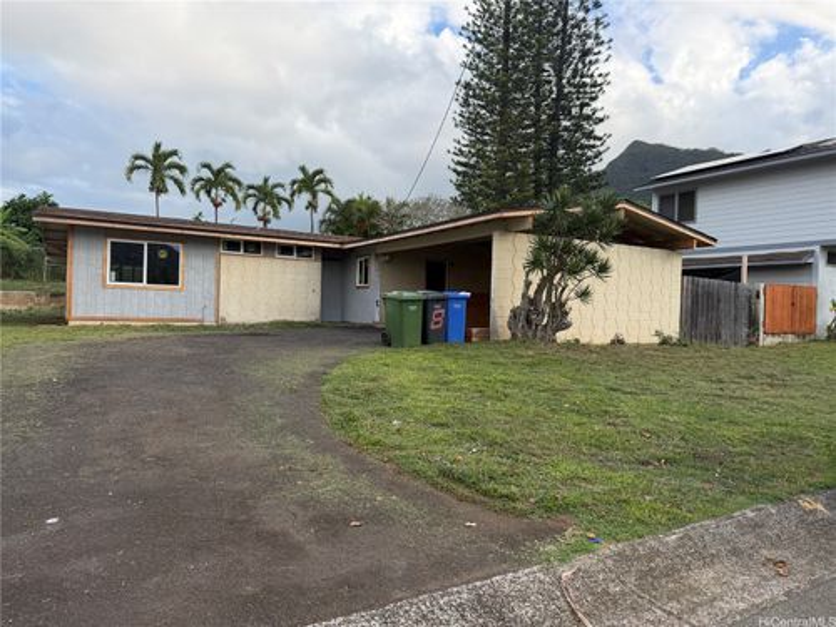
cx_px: 418
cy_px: 314
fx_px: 580
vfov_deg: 56.8
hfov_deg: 71.6
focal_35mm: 24
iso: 100
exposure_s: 1/1770
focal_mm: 6.76
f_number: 1.78
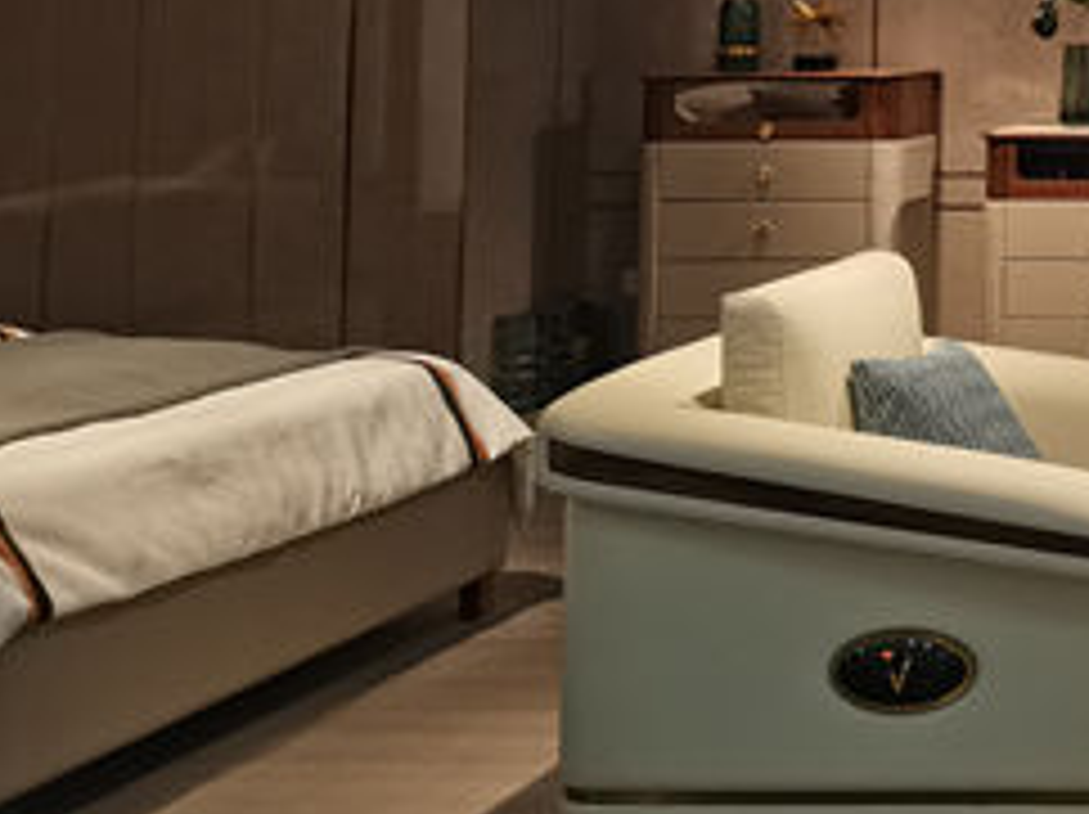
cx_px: 1755
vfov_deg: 16.5
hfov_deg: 19.2
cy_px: -135
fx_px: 2703
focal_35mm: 86
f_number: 1.8
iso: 100
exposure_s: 1/120
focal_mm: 5.58
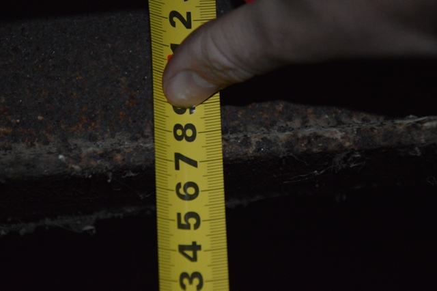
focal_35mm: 158
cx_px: 218
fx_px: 1911
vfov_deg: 8.7
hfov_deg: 13.0
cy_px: 146
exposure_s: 1/60
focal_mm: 105
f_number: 5.6
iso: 3200
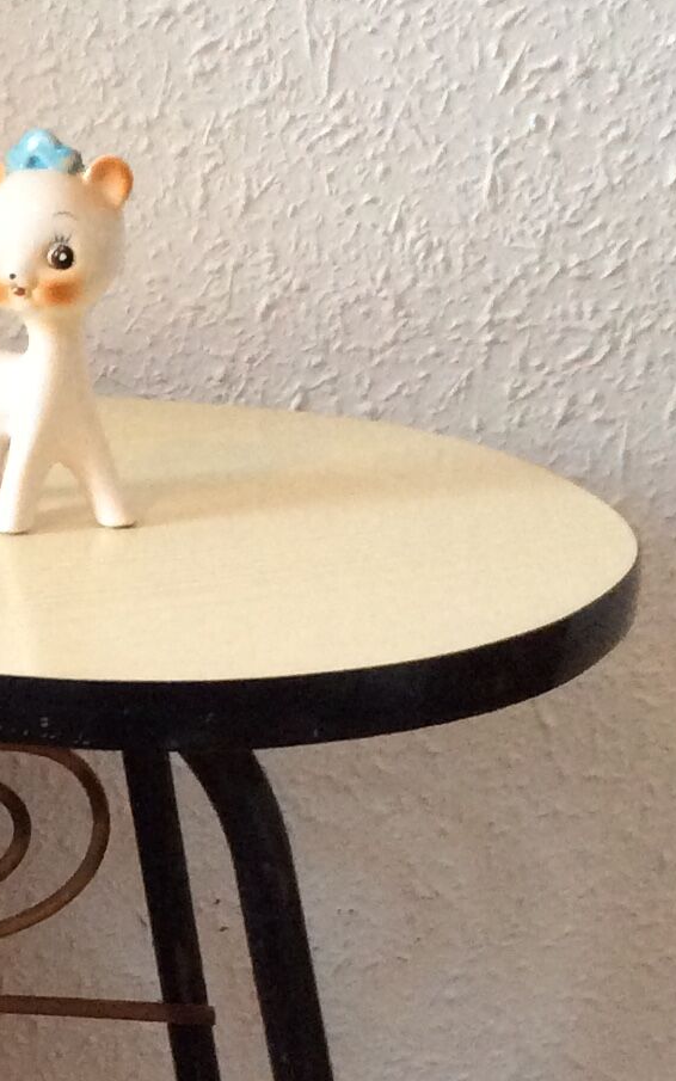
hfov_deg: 13.1
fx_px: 2858
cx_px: -182
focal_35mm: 97
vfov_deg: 21.3
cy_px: 775
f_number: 2.4
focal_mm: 3.3
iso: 200
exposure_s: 1/25
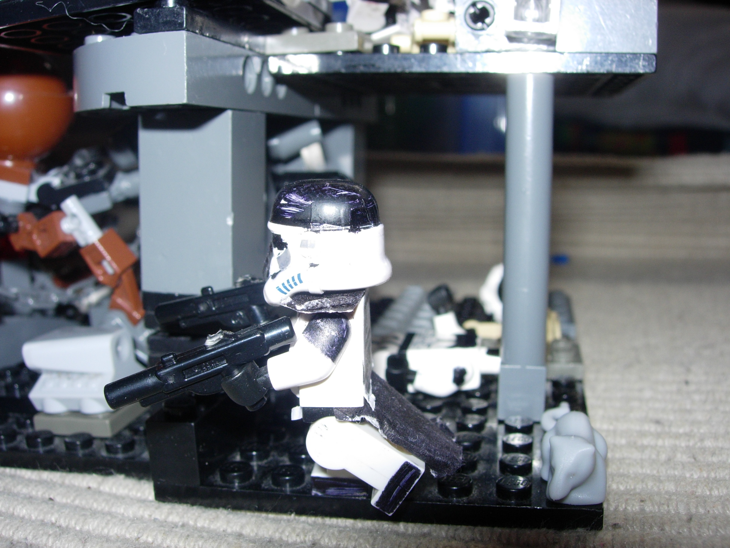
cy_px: 274
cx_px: 365
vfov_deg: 37.7
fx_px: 801
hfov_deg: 49.0
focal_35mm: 38
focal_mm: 7.8
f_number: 4.8
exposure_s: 1/64
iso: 79
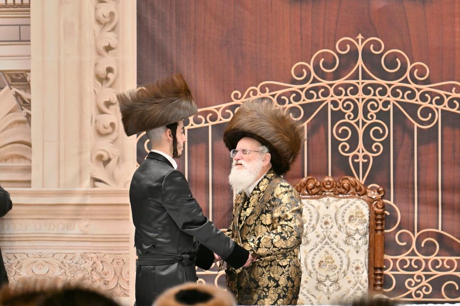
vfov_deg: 4.6
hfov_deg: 6.9
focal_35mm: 300
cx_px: 230
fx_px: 3832
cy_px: 153
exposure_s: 1/400
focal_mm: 200
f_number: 2.8
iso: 400
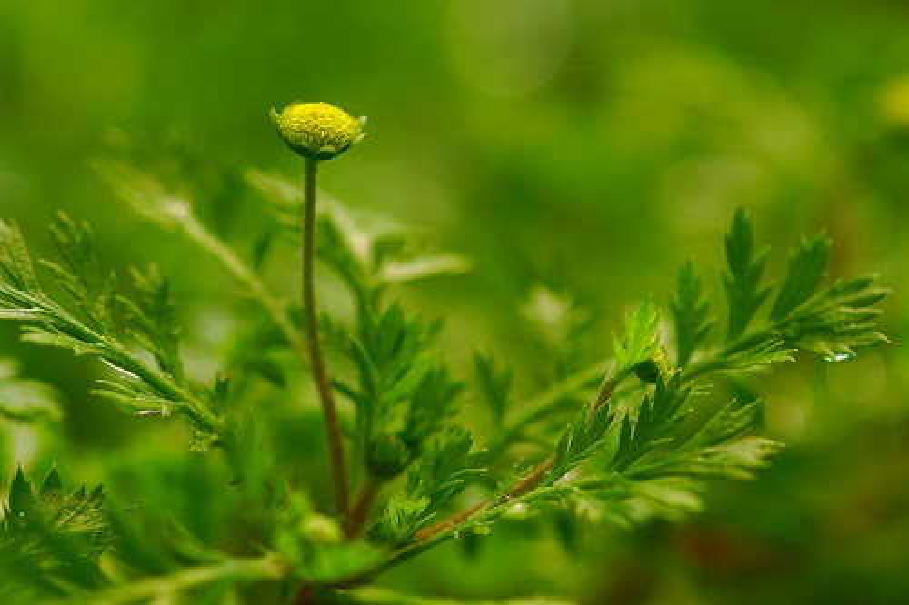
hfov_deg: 15.2
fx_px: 3407
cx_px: 454
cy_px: 302
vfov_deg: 10.2
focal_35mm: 135
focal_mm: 90
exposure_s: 1/200
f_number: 4
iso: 100
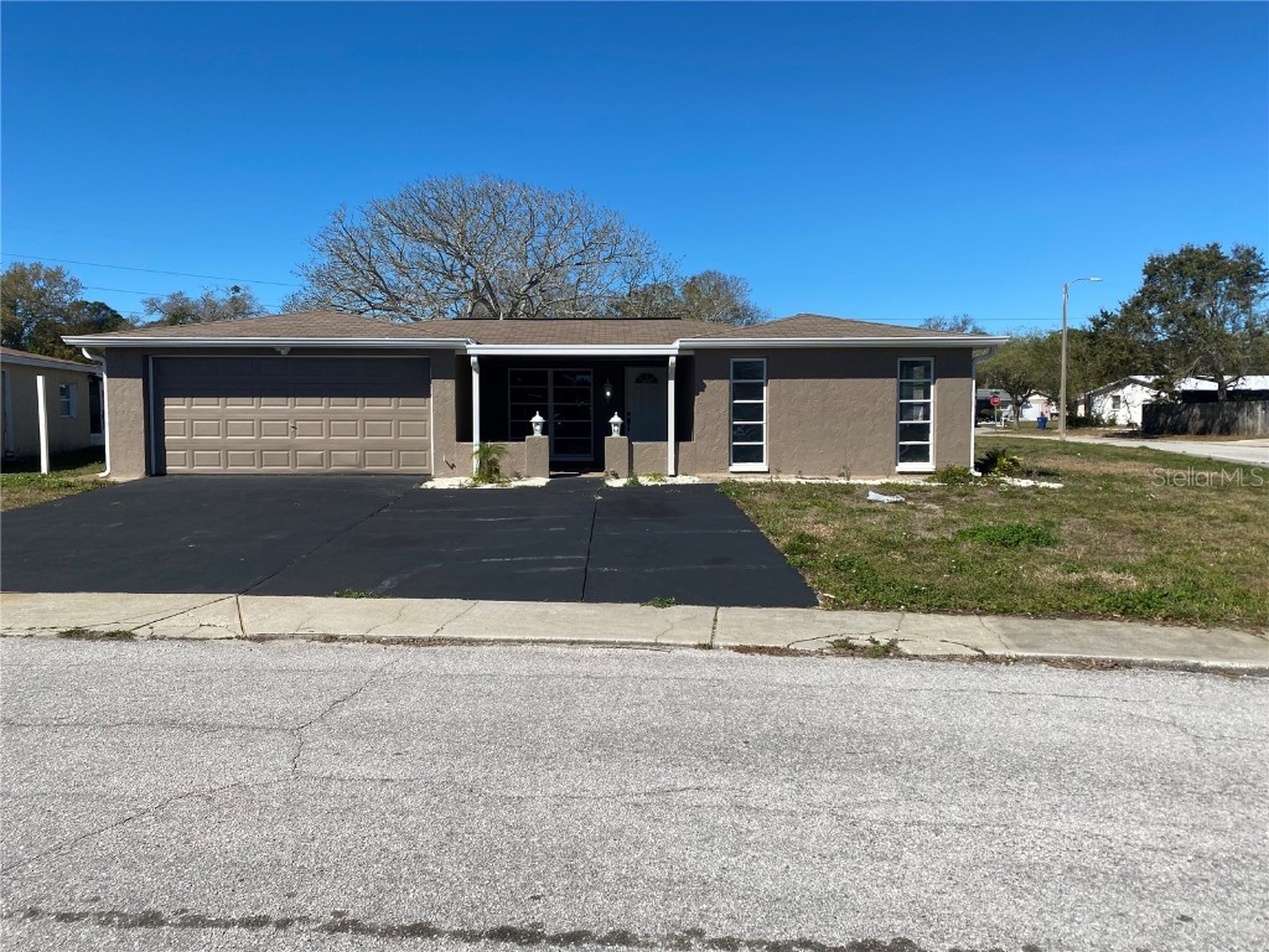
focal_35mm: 26
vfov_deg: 53.1
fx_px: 953
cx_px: 634
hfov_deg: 67.3
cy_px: 476
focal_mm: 4.25
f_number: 1.8
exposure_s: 1/3610
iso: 32
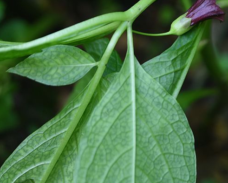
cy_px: 14
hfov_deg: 10.7
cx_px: 189
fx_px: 1208
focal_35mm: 179
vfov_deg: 8.6
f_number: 4
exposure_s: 1/125
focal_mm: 72
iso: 320
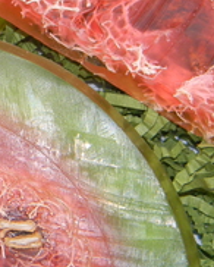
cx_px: -43
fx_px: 1936
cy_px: 96
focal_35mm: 245
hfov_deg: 6.3
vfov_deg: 7.9
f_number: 4.5
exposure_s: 1/30
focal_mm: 15.1
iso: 200
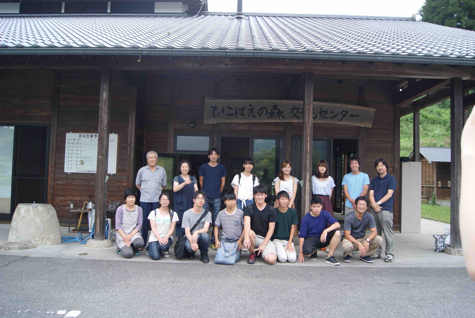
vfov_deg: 34.3
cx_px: 238
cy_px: 159
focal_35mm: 39
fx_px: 515
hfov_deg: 49.5
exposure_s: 1/160
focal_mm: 26
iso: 100
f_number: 5
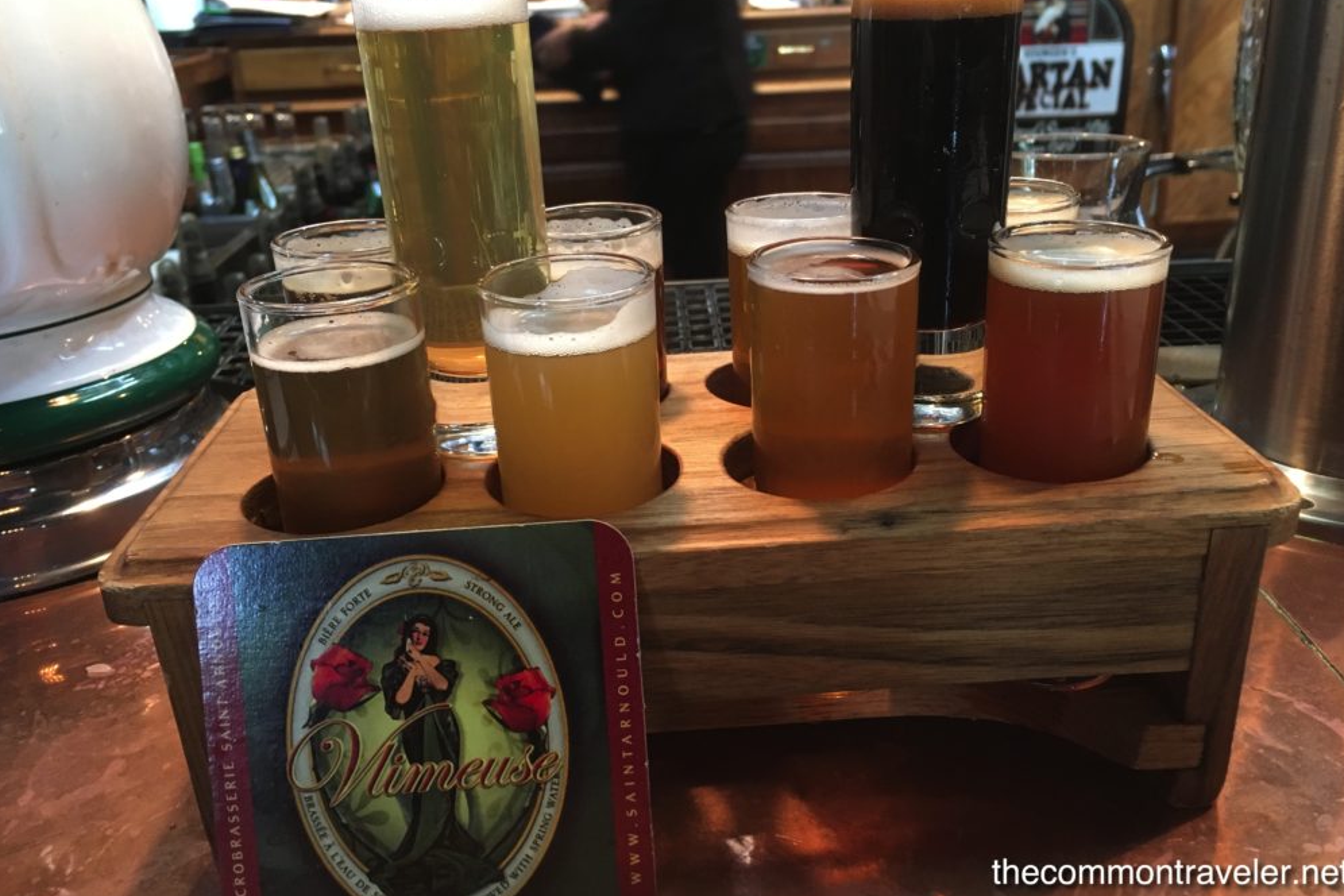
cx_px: 685
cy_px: 433
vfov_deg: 42.3
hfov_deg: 60.3
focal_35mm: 31
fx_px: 1157
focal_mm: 4.15
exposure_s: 1/17
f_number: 2.2
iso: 200
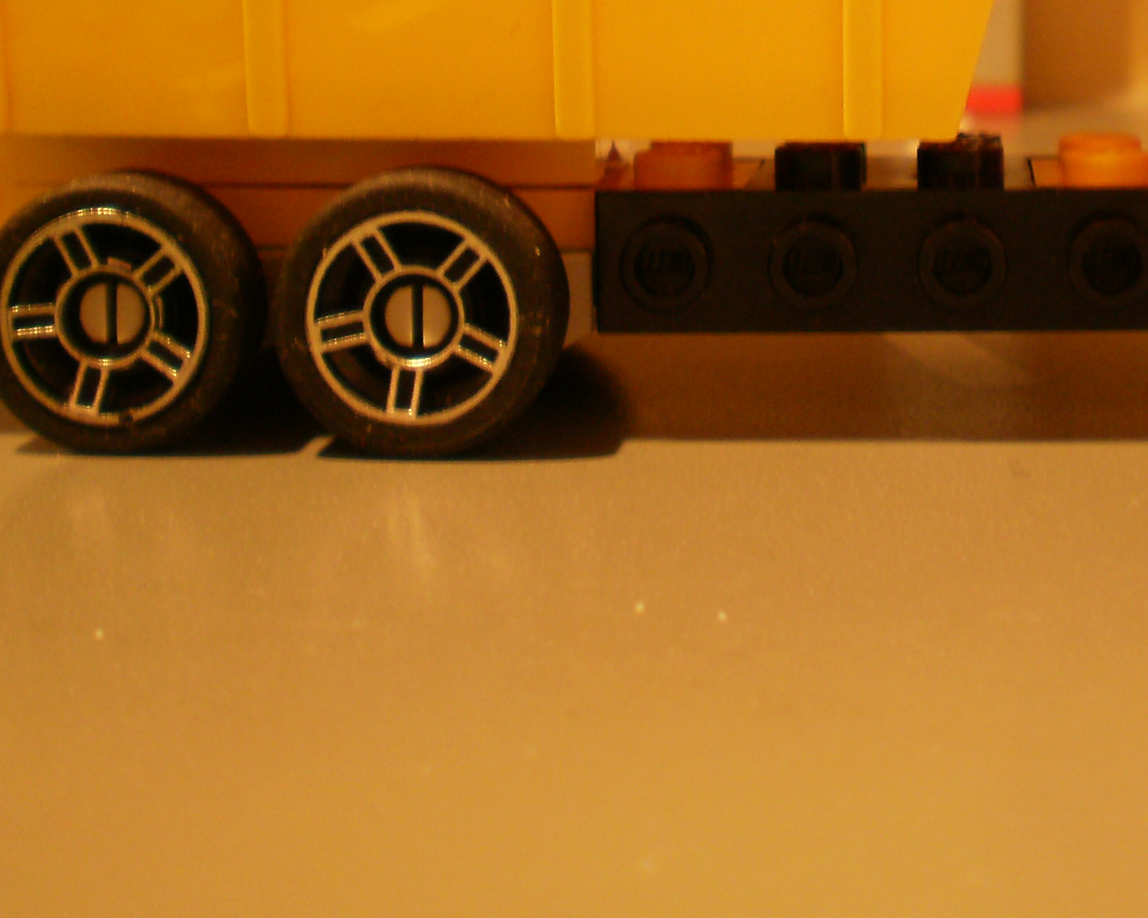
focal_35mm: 81
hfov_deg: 23.3
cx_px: 880
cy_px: -8
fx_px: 2752
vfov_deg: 18.4
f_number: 3.1
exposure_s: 1/3
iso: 125
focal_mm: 6.3
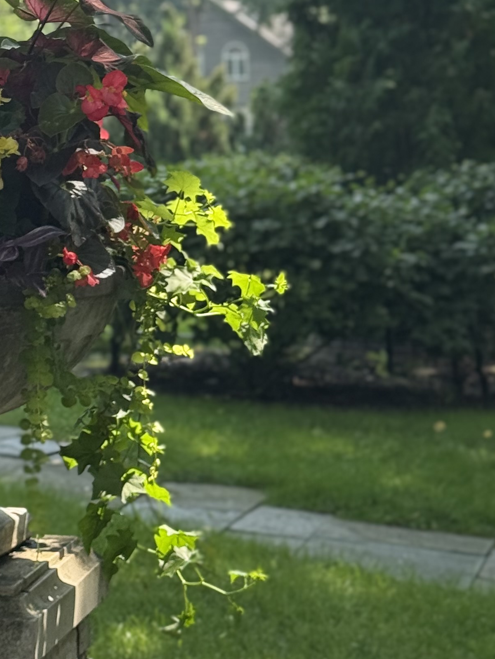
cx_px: -77
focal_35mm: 121
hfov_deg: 12.0
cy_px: 62
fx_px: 2306
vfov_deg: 16.1
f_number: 1.78
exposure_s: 1/1193
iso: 64
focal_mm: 6.76
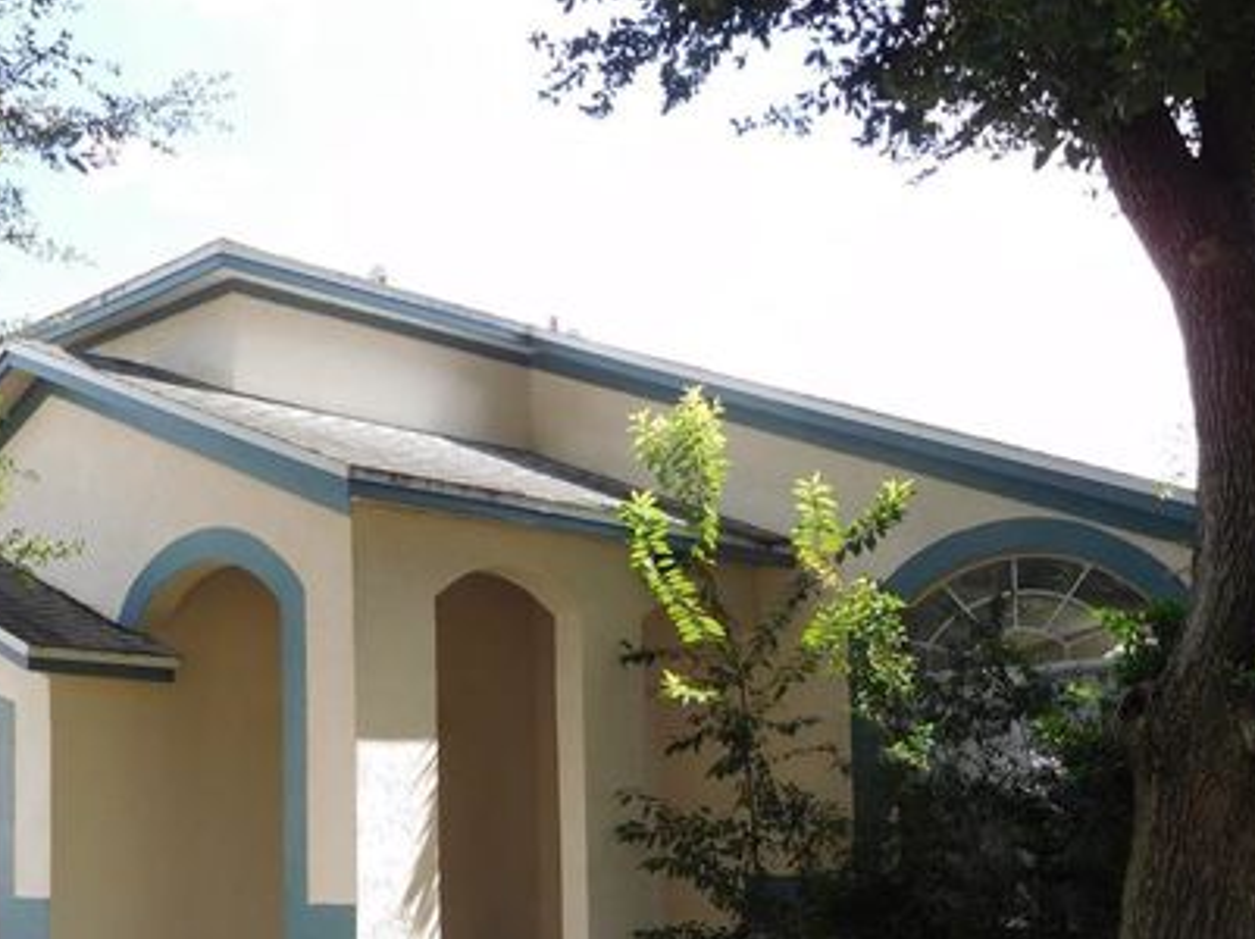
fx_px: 1594
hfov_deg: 42.3
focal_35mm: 44
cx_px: 402
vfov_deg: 32.3
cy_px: 695
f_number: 3.4
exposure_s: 1/400
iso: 125
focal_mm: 4.5
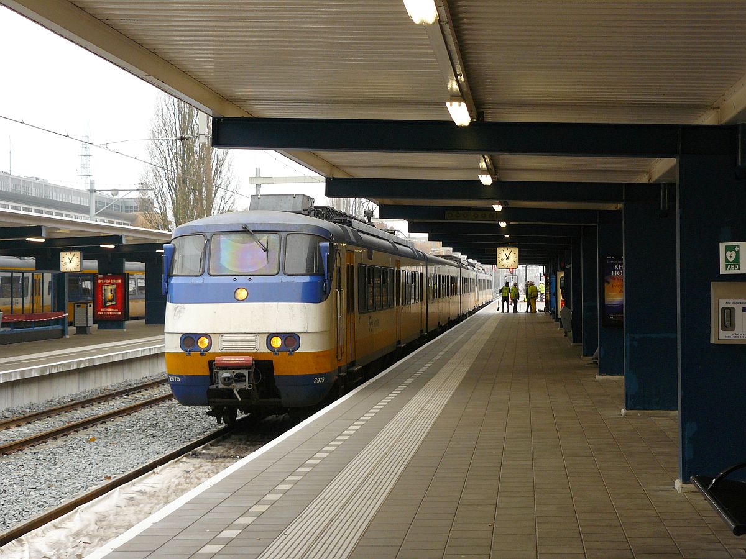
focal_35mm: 67
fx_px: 1444
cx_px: 373
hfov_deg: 29.0
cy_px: 280
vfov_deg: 21.9
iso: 100
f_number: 3.2
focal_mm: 11.2
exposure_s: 1/60
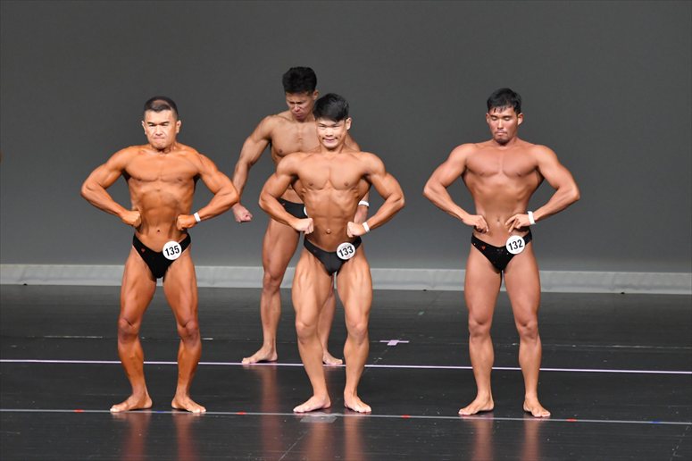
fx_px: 5476
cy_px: 230
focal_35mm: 285
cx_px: 346
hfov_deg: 7.2
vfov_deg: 4.8
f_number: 5.6
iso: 5000
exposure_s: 1/400
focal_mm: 190
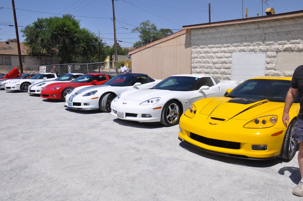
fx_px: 227
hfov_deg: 67.4
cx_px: 152
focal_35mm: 27
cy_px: 100
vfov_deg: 47.8
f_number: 11
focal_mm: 18
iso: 200
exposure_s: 1/500
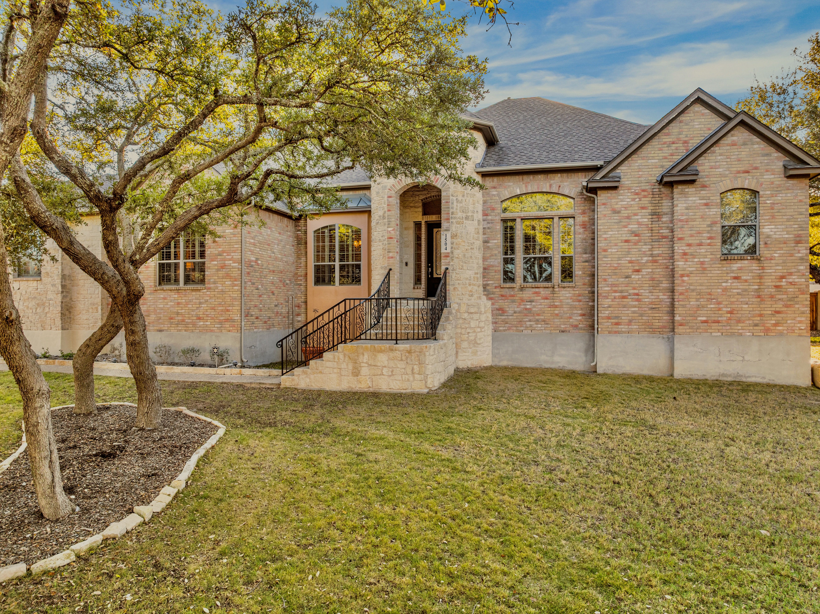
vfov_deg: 56.8
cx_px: 410
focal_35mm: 24
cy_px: 307
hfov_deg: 71.6
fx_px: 568
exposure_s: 1/800
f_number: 2.8
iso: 420
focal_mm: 12.29
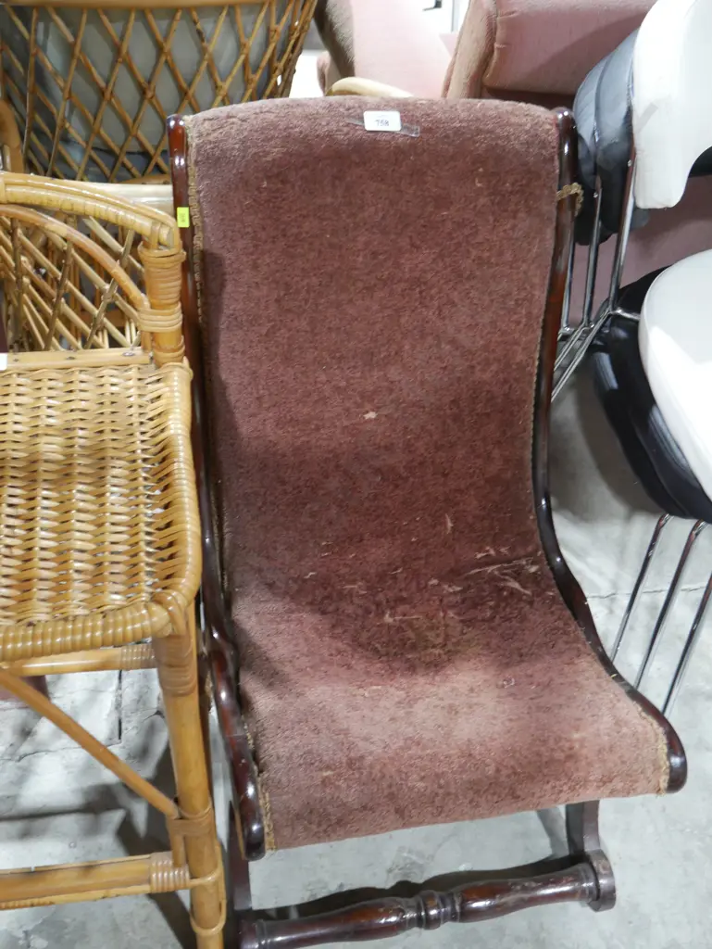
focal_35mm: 40
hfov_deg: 36.0
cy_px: 474
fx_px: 1096
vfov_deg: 46.8
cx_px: 356
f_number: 4.4
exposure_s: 1/60
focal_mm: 20
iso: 2000
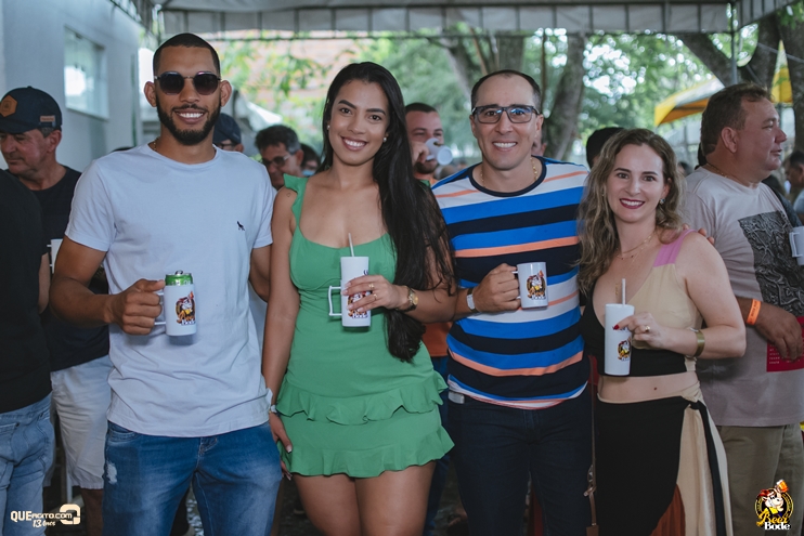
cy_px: 268
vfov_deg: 25.8
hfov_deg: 37.8
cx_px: 402
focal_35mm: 52
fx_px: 1173
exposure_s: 1/400
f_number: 2
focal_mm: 35
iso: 1600
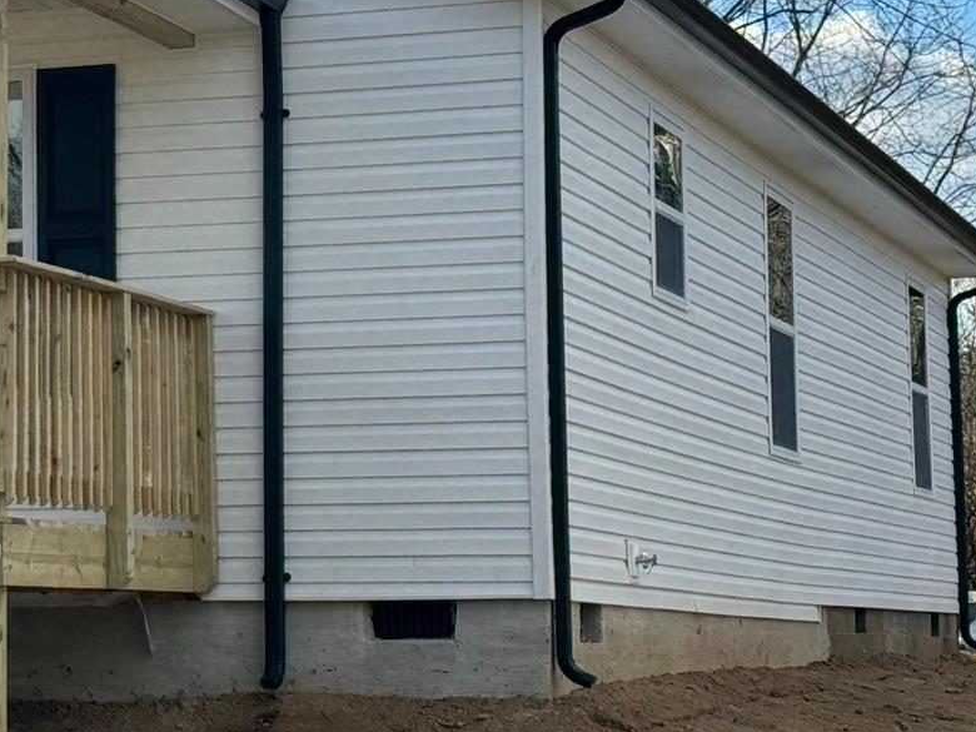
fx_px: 3553
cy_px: 354
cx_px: -28
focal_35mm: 126
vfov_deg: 11.8
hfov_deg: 15.3
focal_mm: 6.76
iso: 64
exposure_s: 1/1818
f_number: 1.78
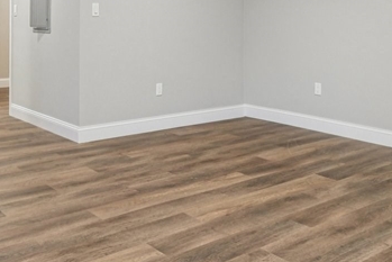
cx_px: 142
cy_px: 25
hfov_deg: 44.0
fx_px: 479
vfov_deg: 29.3
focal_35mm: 44
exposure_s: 1/10
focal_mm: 10
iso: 400
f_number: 5.6
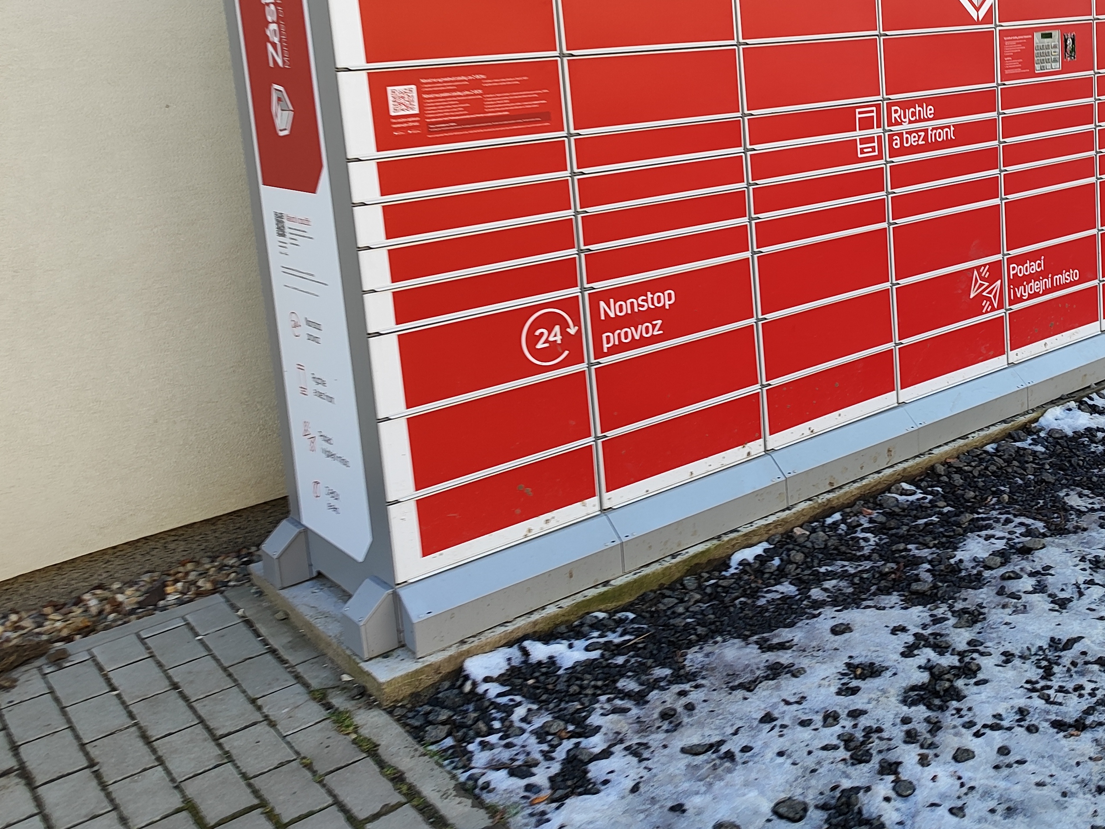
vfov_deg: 37.0
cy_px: 229
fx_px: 1213
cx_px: 874
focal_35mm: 38
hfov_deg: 46.6
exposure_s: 1/107
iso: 50
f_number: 1.89
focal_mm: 5.89
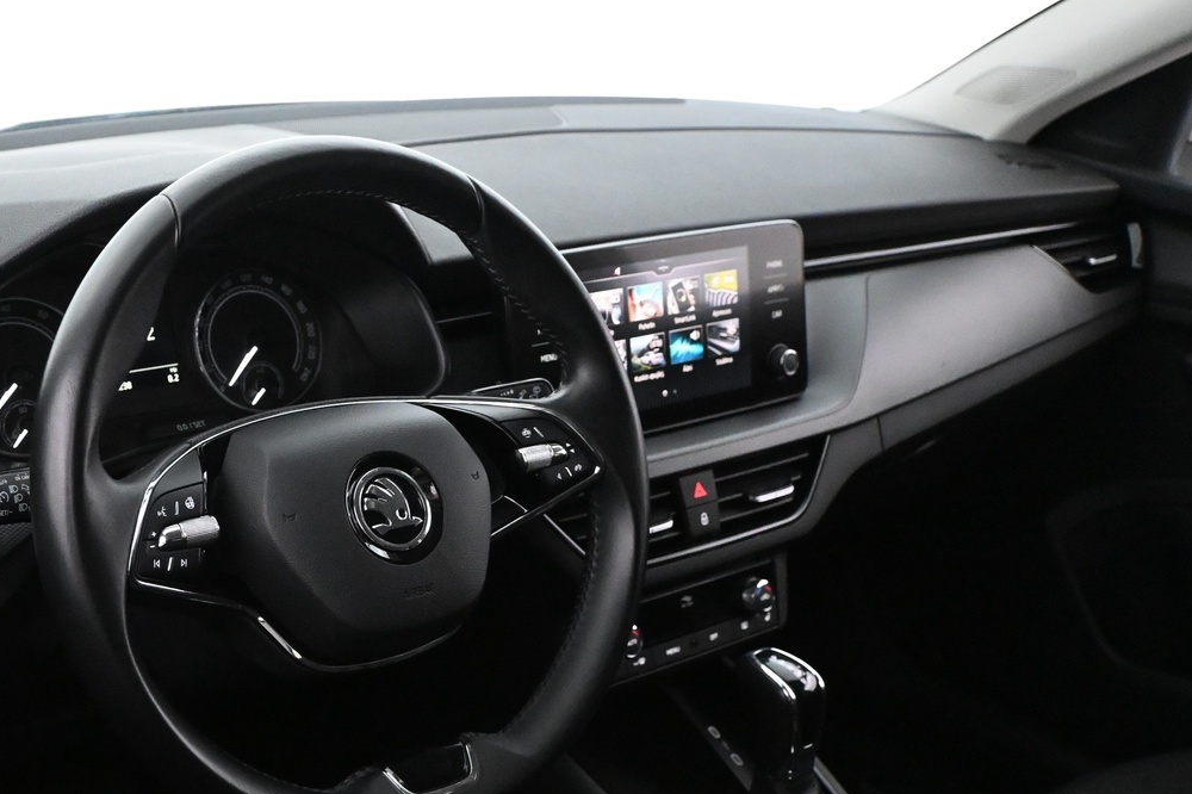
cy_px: 470
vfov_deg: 28.3
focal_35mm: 47
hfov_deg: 40.5
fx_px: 1569
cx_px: 306
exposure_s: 1/60
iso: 6400
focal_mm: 19.5
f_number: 3.8
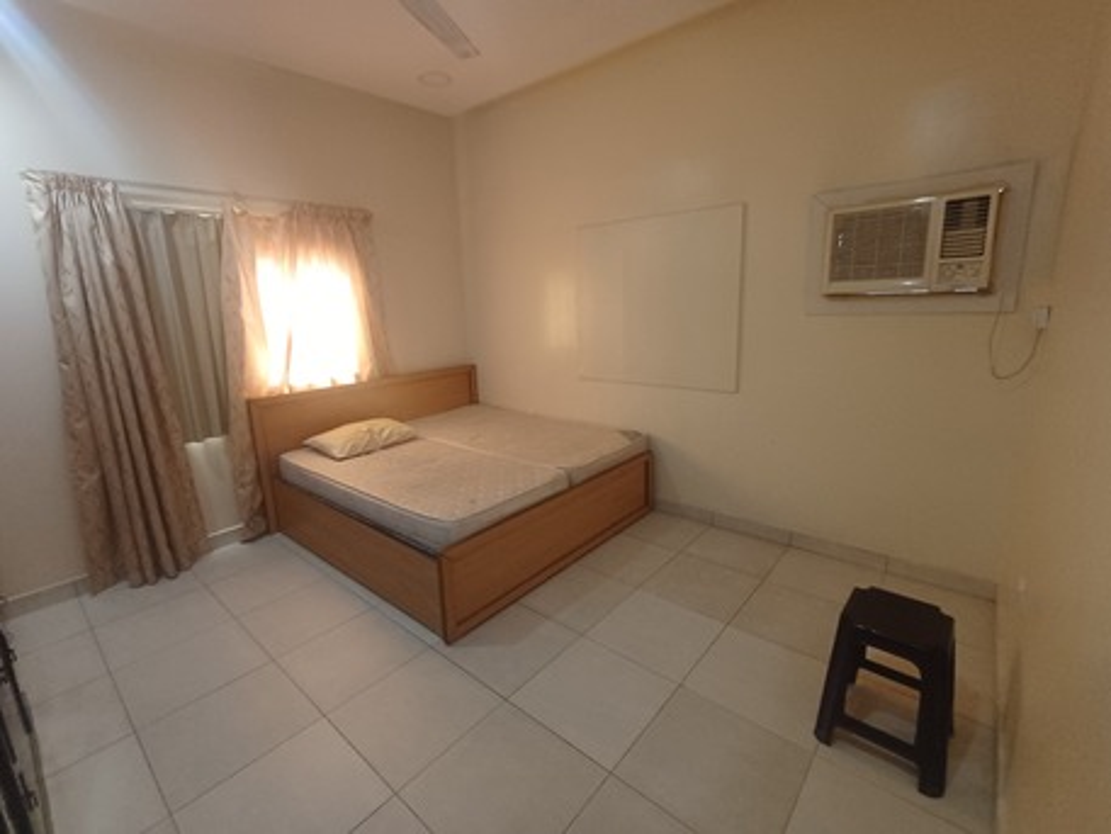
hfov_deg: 94.5
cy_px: 417
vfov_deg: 78.1
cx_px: 556
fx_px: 514
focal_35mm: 16
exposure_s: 1/25
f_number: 2.2
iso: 320
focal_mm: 1.64
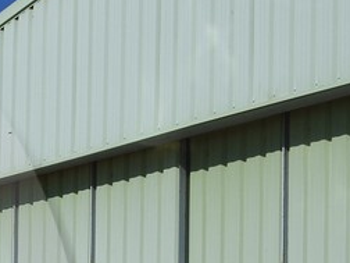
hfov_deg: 8.3
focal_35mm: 220
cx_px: -488
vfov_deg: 6.6
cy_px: 417
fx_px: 2224
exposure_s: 1/500
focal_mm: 36
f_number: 18
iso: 400
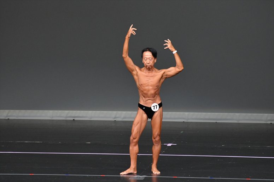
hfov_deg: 6.5
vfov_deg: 4.4
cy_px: 91
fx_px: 2396
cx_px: 137
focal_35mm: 315
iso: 4000
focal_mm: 210
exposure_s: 1/400
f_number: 5.6
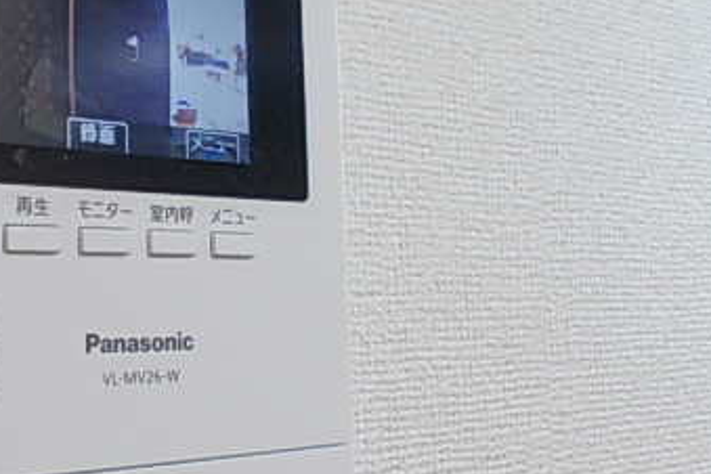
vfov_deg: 24.6
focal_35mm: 55
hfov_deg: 34.7
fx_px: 1086
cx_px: 103
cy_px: 210
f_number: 2.7
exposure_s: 1/60
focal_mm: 4
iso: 200
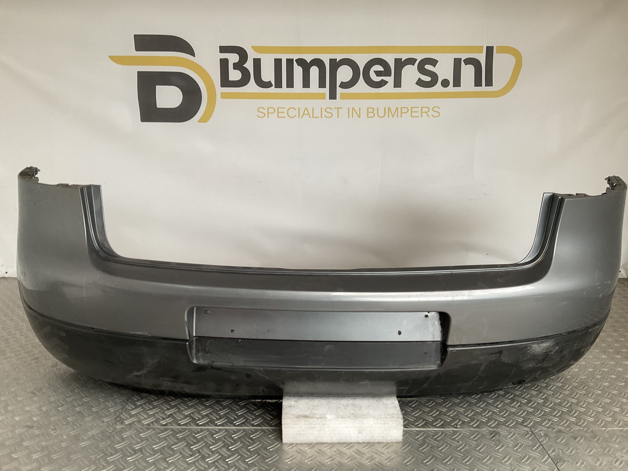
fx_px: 526
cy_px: 236
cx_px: 314
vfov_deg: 48.2
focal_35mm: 29
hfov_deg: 61.7
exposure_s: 1/50
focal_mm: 3
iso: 50
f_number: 1.8
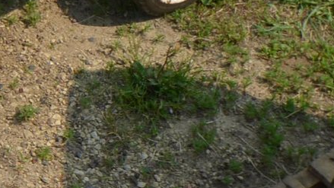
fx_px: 1302
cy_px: -185
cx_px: -119
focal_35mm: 147
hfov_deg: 14.0
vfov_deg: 7.9
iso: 100
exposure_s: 1/200
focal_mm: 24
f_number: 10
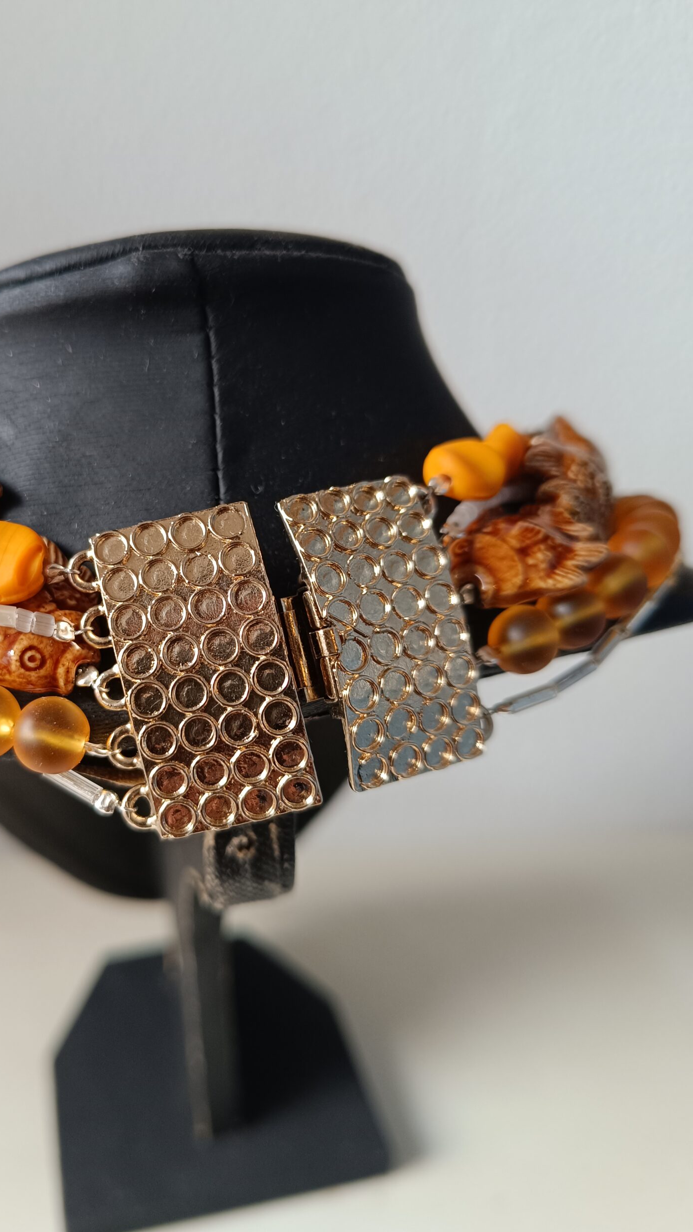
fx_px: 882
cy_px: 612
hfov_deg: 42.3
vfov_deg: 69.9
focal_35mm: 27
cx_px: 224
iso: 433
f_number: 1.88
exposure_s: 1/101
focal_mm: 5.59
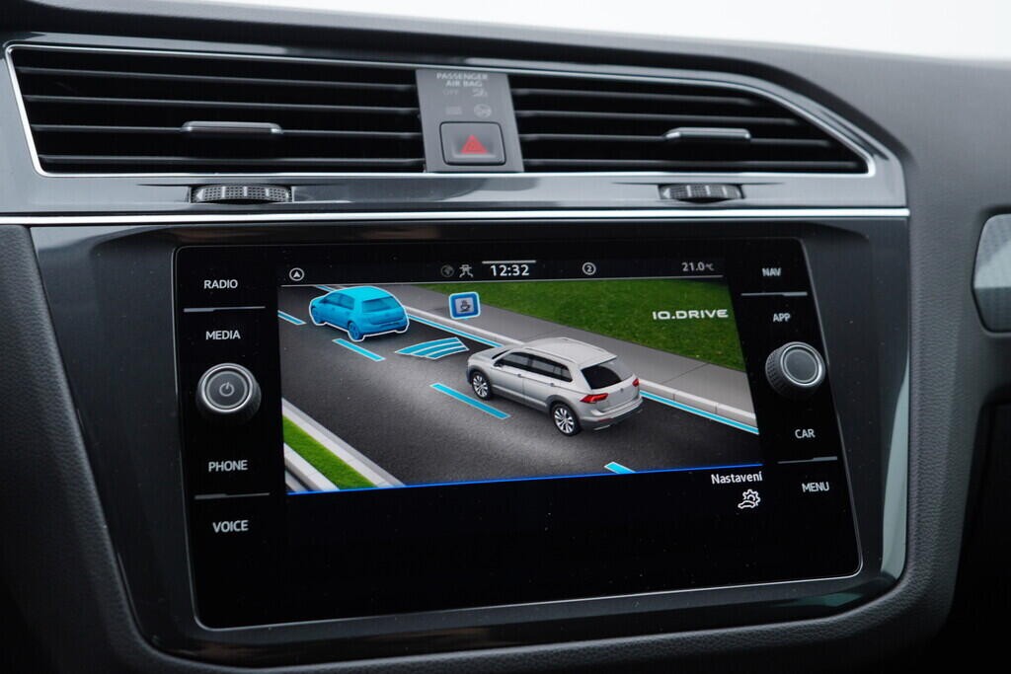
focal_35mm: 36
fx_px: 1011
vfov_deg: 36.9
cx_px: 506
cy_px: 337
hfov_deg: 53.1
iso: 125
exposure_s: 1/50
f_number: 3.2
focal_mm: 24
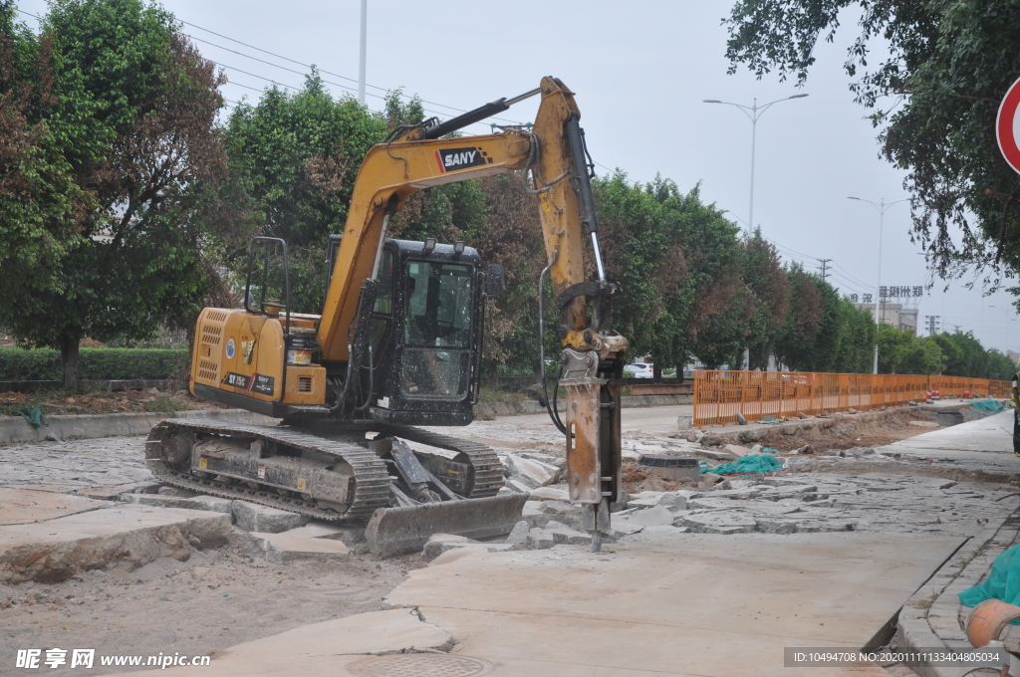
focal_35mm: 57
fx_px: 1613
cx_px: 510
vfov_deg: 23.7
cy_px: 338
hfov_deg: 35.1
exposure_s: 1/125
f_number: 5.6
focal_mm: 38
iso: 360
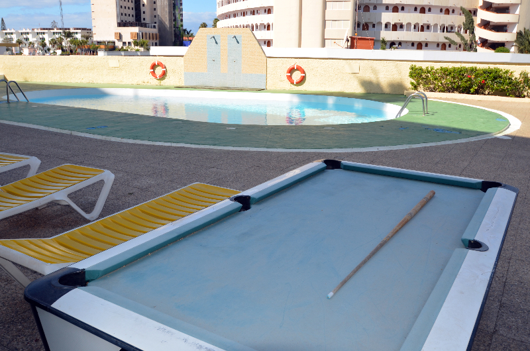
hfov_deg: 62.0
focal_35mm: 30
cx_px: 265
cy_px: 176
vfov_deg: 43.4
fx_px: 441
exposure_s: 1/200
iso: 100
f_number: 9
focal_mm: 20
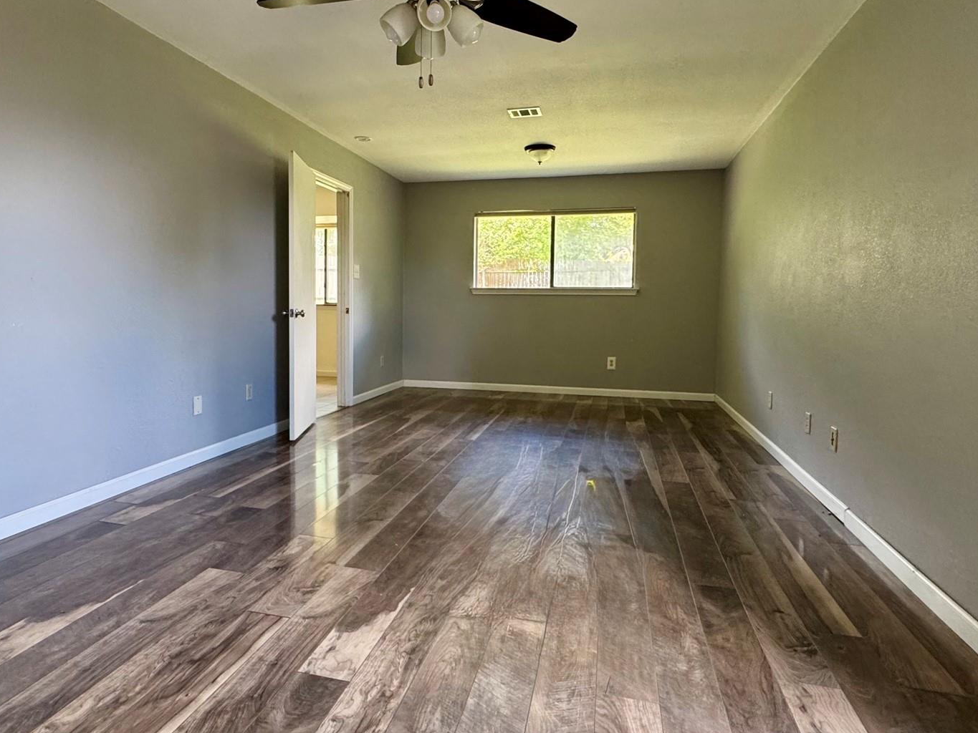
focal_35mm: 21
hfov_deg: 78.9
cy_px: 339
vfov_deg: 63.4
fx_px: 593
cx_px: 461
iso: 320
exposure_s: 1/99
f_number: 2.2
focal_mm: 2.22
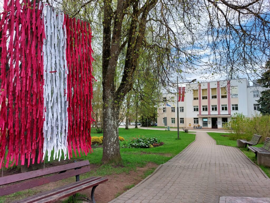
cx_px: 135
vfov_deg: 56.8
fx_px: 187
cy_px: 102
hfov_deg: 71.6
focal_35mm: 24
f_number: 1.8
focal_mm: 5.23
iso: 25
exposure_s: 1/323
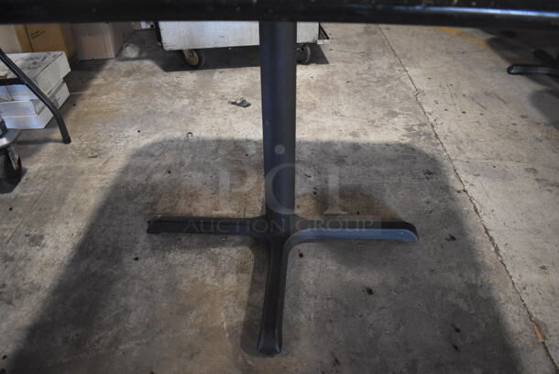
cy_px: 187
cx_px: 280
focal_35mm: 27
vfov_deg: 48.0
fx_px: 420
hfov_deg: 67.3
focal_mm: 18
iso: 2200
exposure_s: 1/125
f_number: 3.5
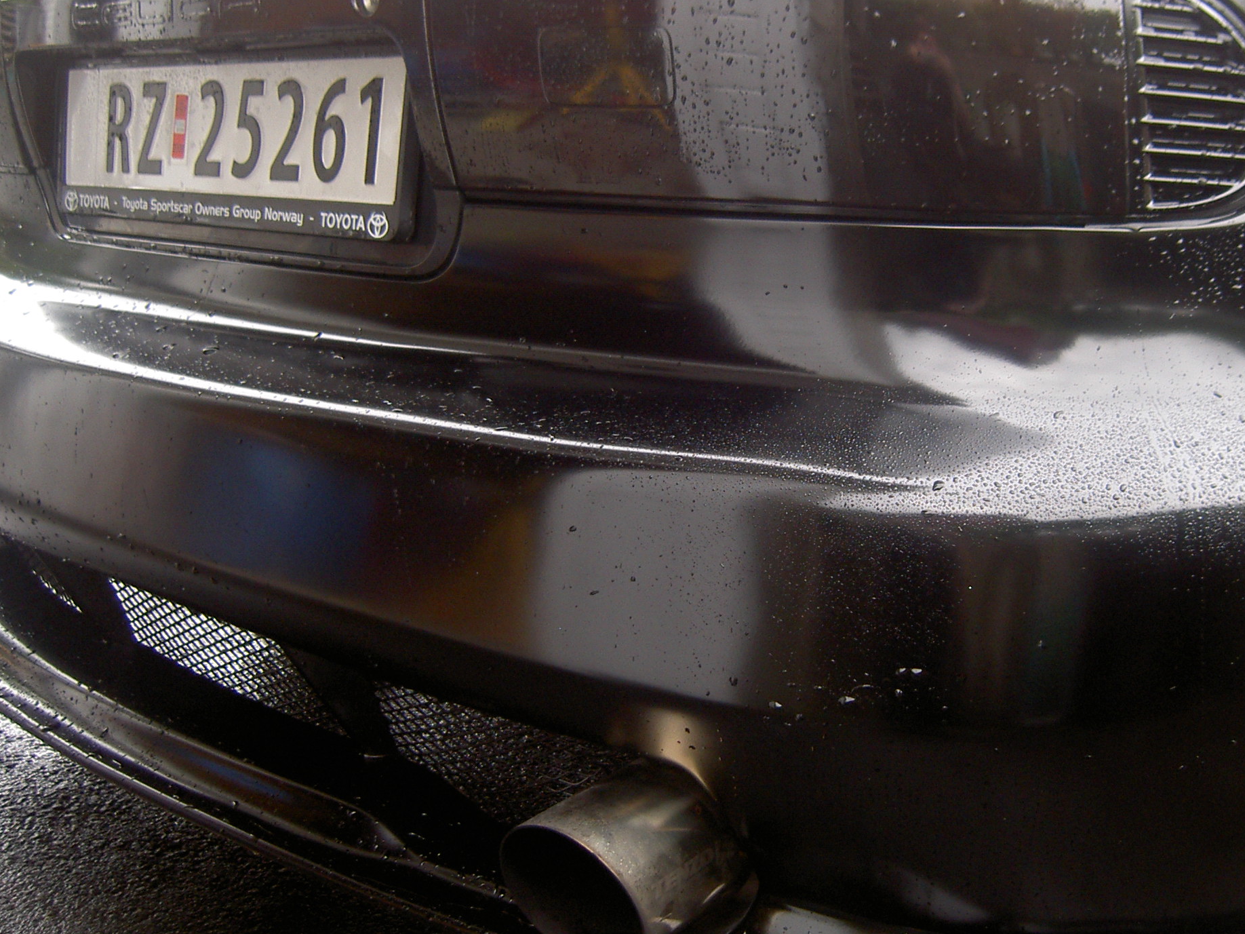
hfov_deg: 39.4
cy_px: 380
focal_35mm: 48
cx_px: 770
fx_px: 1726
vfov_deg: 30.2
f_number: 2.8
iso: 50
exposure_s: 1/60
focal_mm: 5.6
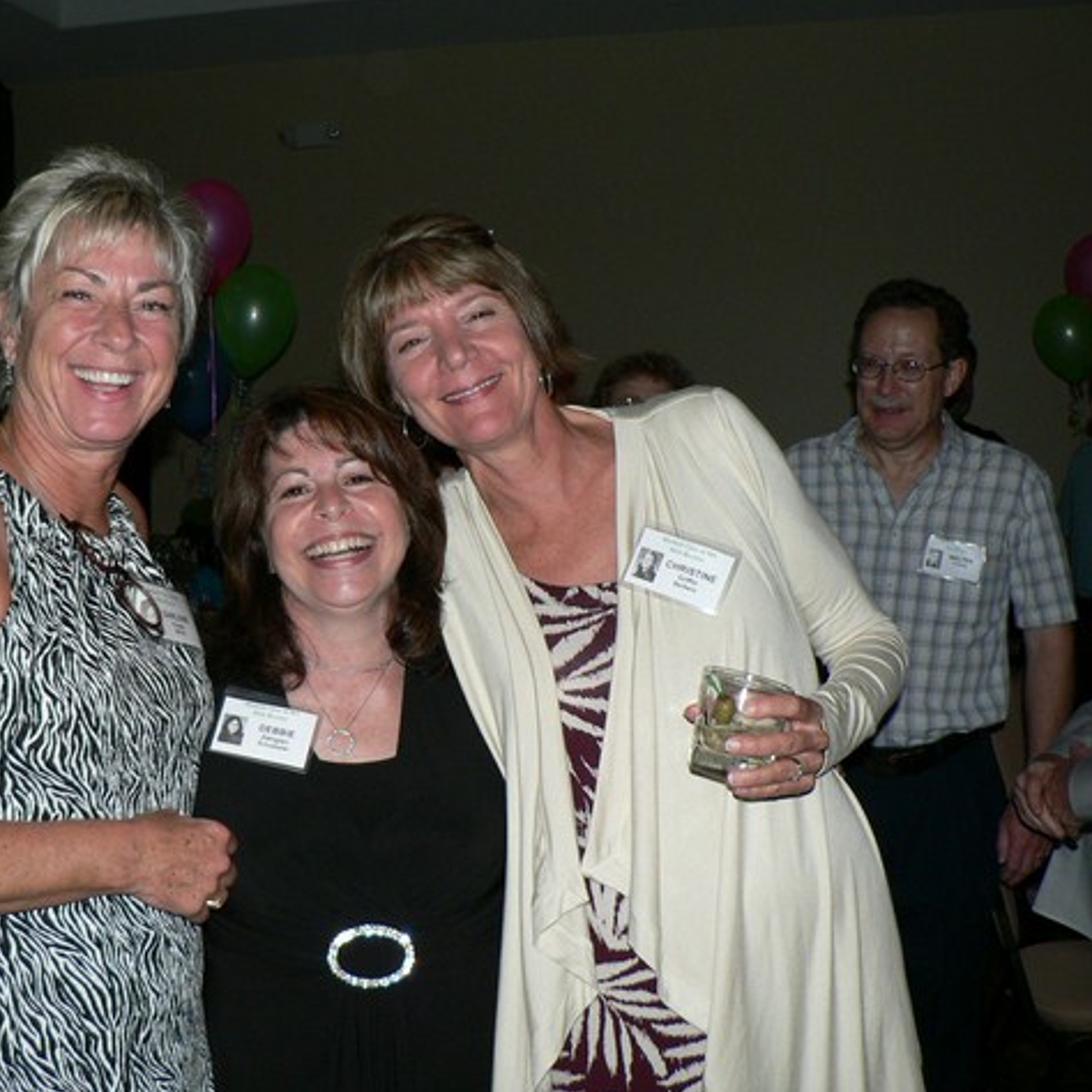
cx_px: 357
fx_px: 1535
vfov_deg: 39.2
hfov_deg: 38.7
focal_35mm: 43
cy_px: 544
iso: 100
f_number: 2.8
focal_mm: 6
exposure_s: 1/60
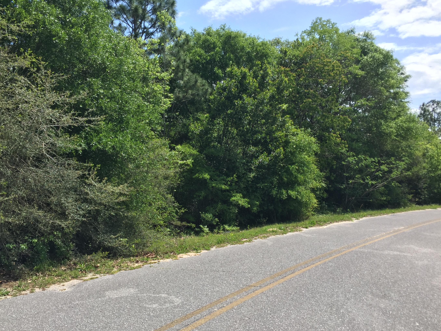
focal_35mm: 32
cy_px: 168
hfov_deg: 56.7
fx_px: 408
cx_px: 200
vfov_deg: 44.2
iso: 32
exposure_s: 1/1522
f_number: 2.2
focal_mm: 4.15
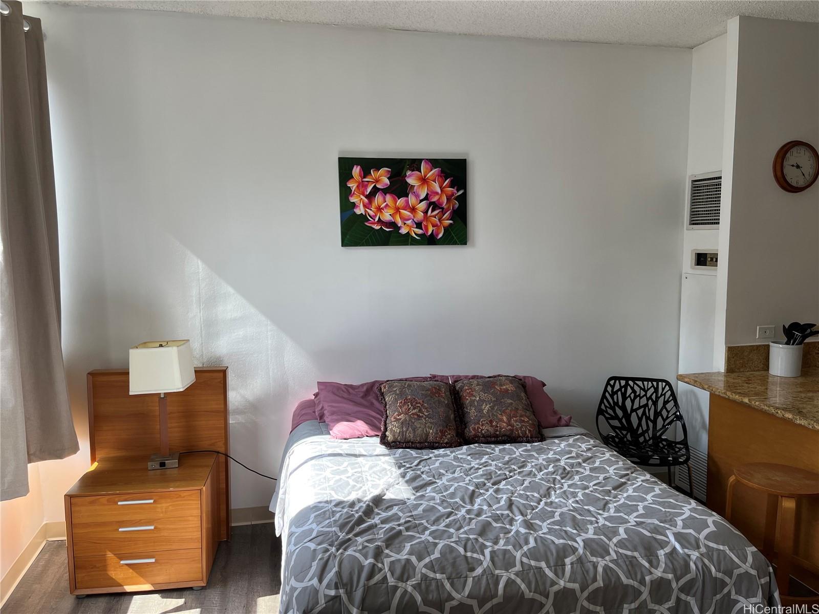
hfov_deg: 67.3
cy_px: 307
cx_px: 410
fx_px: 615
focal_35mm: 26
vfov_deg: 53.1
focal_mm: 5.1
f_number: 1.6
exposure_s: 1/215
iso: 40
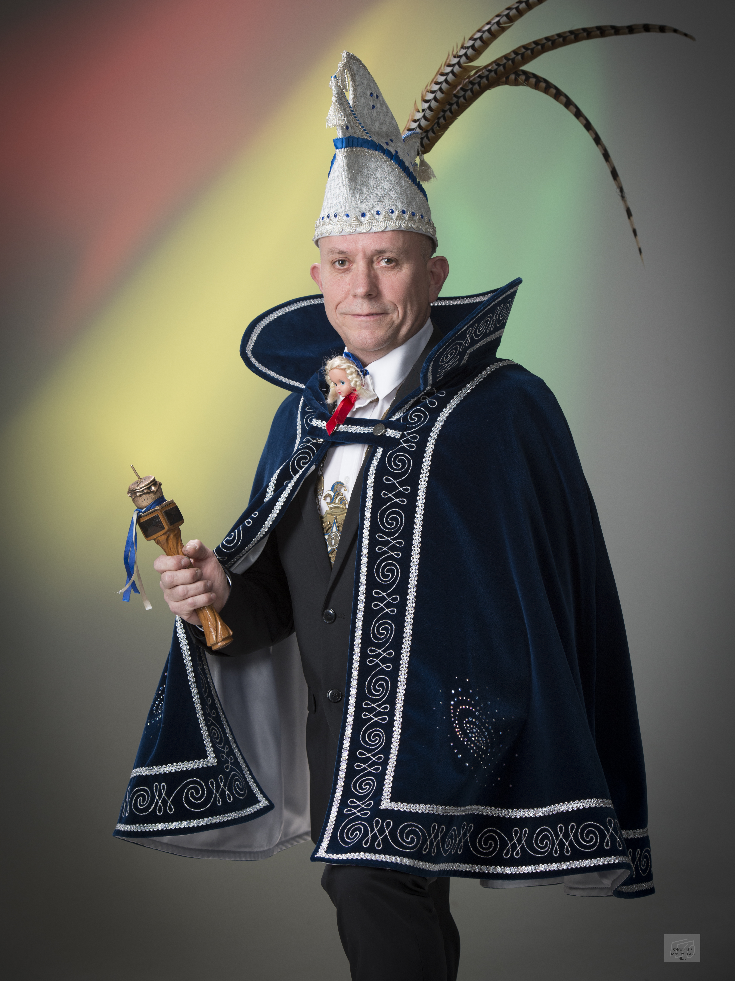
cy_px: 436
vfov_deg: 18.5
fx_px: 3001
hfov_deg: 14.0
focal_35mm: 106
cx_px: 368
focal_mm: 98
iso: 200
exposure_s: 1/100
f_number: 7.1
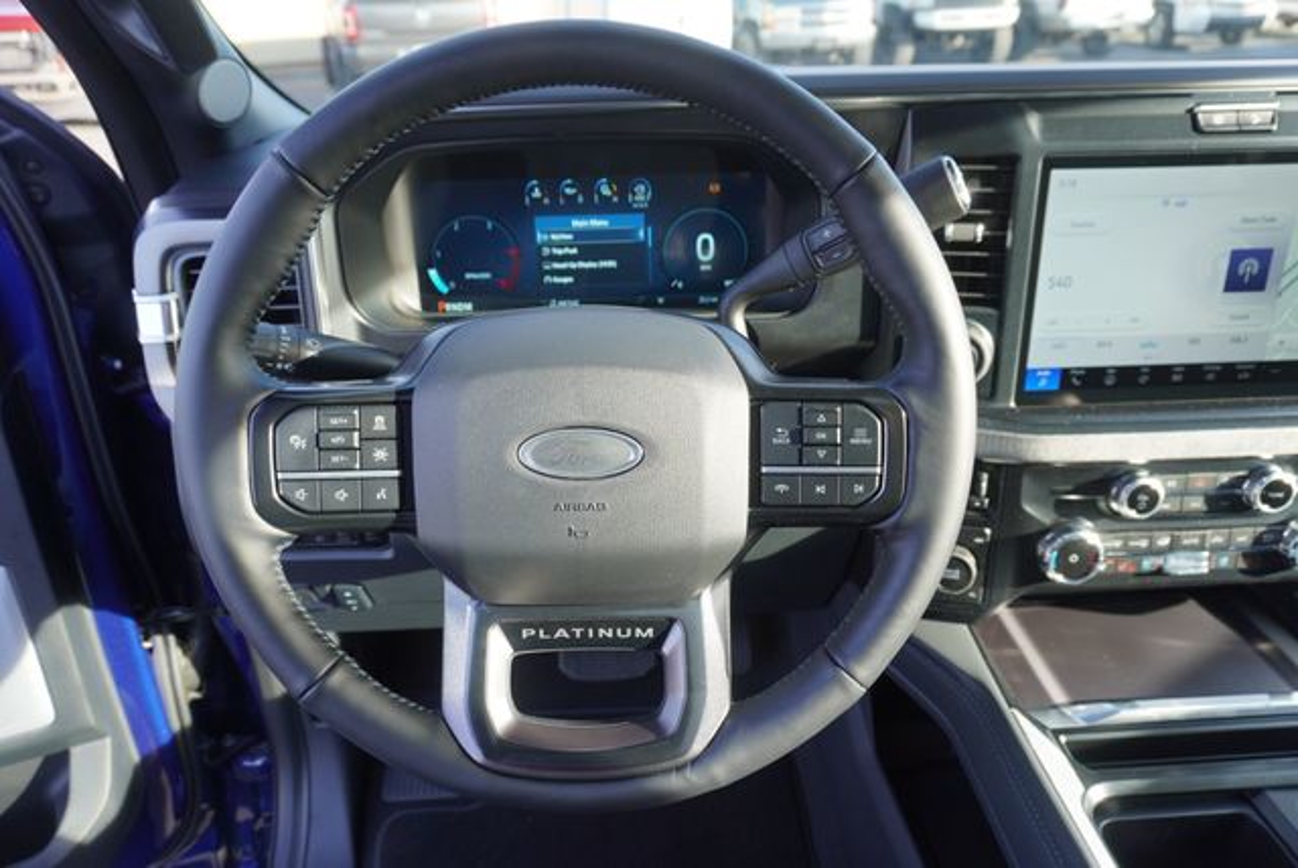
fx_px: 866
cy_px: 434
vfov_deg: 53.2
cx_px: 649
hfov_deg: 73.7
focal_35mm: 24
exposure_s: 1/80
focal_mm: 16
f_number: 4.5
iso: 100
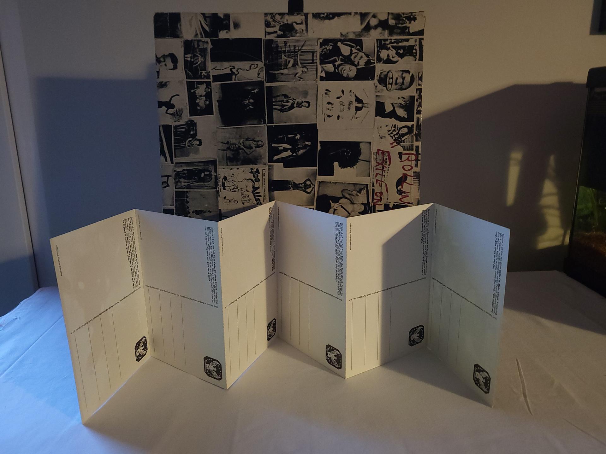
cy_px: 227
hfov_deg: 67.3
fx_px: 455
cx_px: 303
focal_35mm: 26
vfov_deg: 53.1
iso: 640
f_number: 1.8
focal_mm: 5.4
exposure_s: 1/25
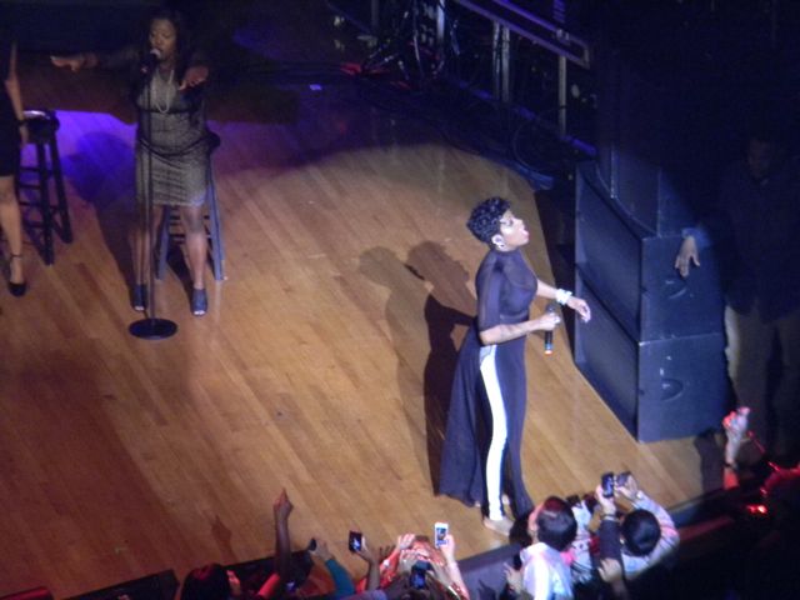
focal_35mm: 335
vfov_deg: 4.4
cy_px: 300
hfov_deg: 5.9
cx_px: 400
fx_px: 7742
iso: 800
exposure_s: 1/60
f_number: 5.4
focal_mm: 60.7
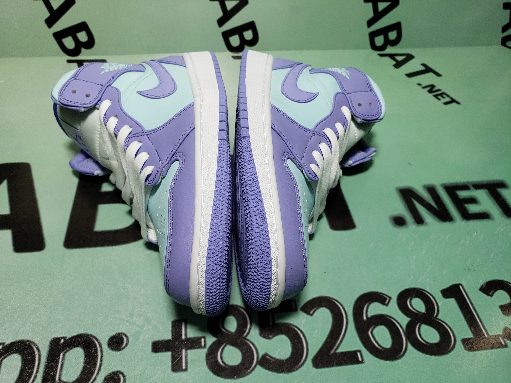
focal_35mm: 26
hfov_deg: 67.3
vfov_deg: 53.1
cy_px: 192
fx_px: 384
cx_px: 256
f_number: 2.4
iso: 50
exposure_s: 1/177
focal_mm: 4.3
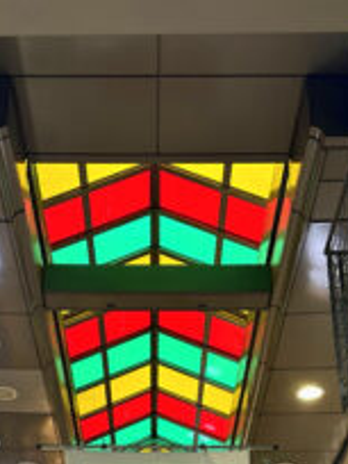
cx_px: 148
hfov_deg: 22.2
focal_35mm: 66
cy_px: 471
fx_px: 885
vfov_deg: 27.6
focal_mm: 6.86
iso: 200
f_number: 1.78
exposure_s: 1/60
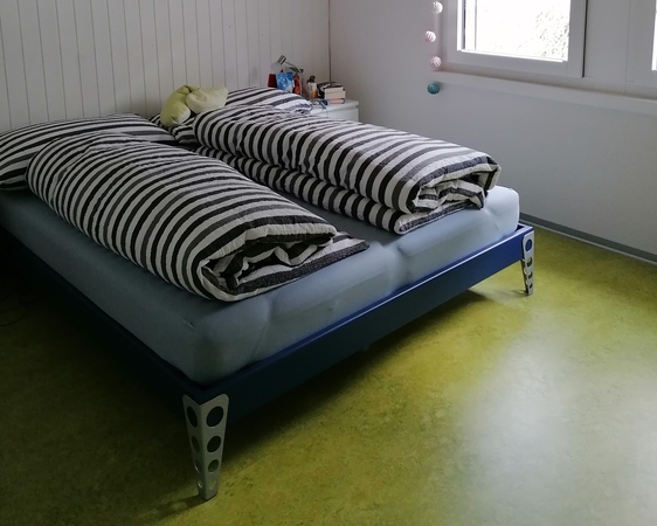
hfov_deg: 50.3
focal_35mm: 36
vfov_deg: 39.0
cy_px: 78
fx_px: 700
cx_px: 327
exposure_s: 1/33.3
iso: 160
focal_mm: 4.75
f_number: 1.8
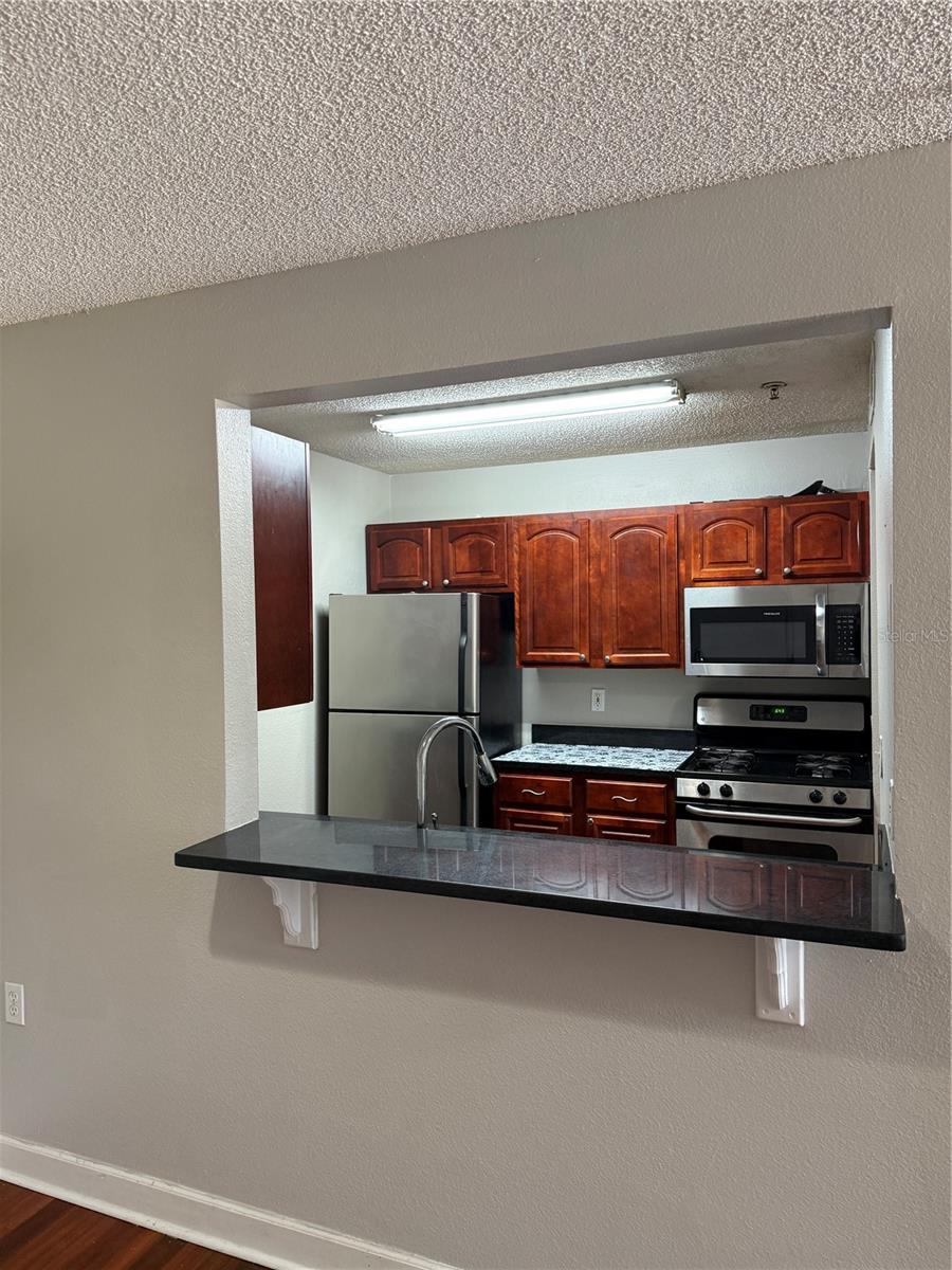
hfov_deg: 56.8
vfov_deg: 71.6
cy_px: 635
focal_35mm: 24
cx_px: 476
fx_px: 880
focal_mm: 6.76
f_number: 1.78
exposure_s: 1/60
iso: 200
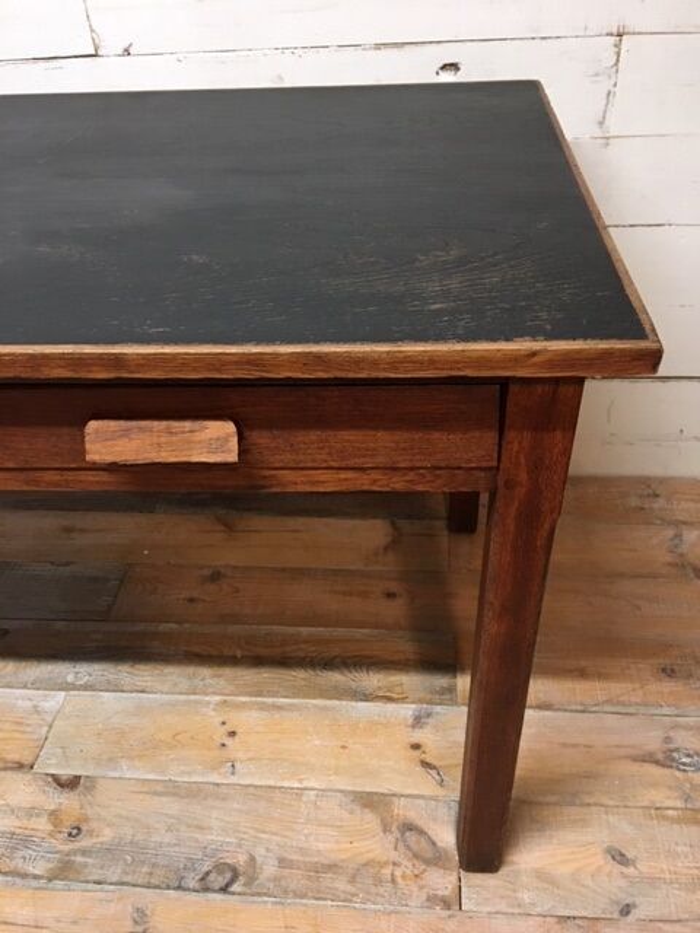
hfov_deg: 48.2
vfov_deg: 61.7
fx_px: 782
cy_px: 466
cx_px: 350
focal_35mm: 29
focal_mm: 4.15
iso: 80
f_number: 2.2
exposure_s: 1/17
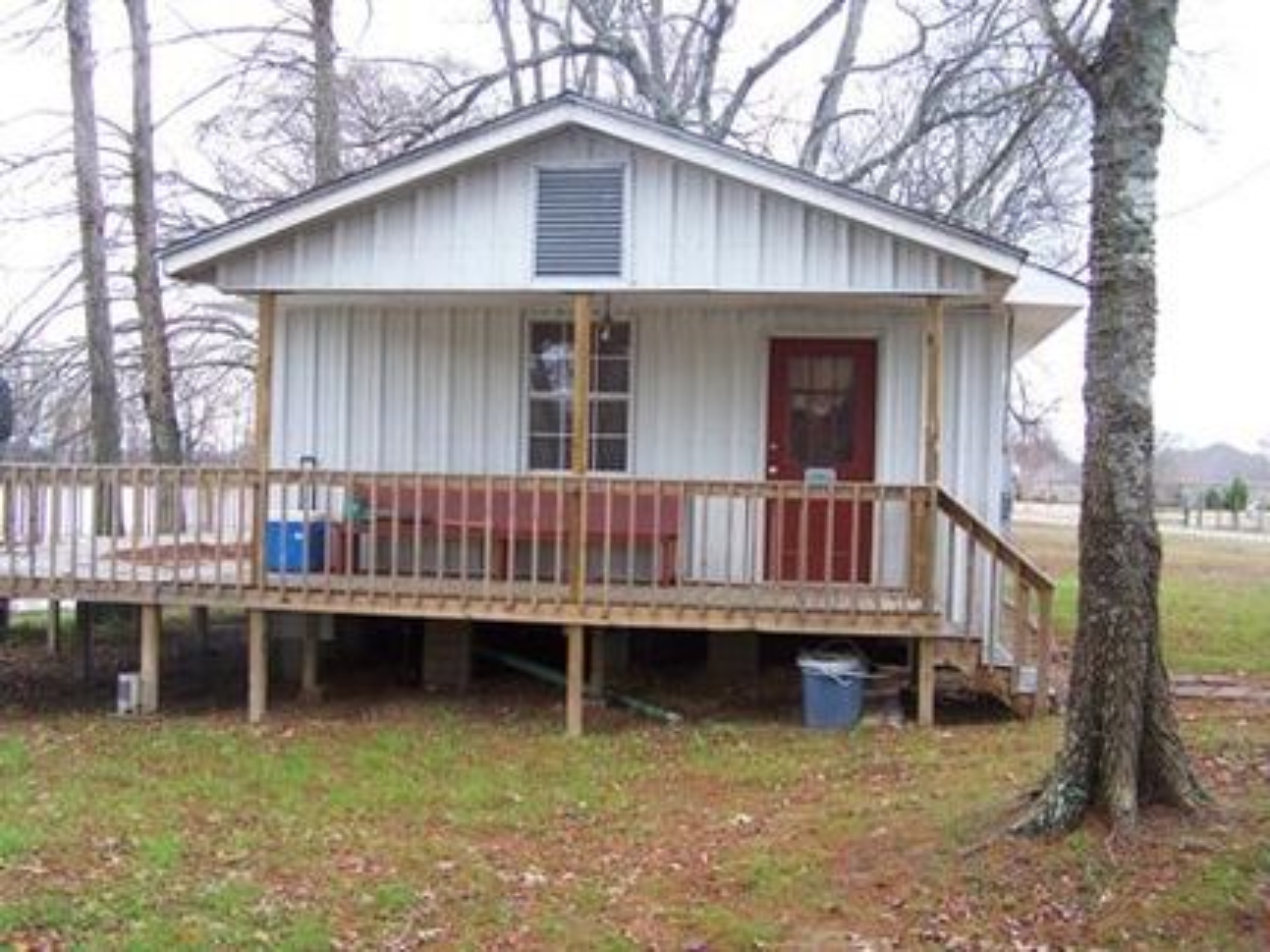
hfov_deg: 49.0
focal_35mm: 38
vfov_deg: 37.7
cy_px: 476
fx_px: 1394
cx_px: 635
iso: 80
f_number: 2.8
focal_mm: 6.3
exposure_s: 1/90
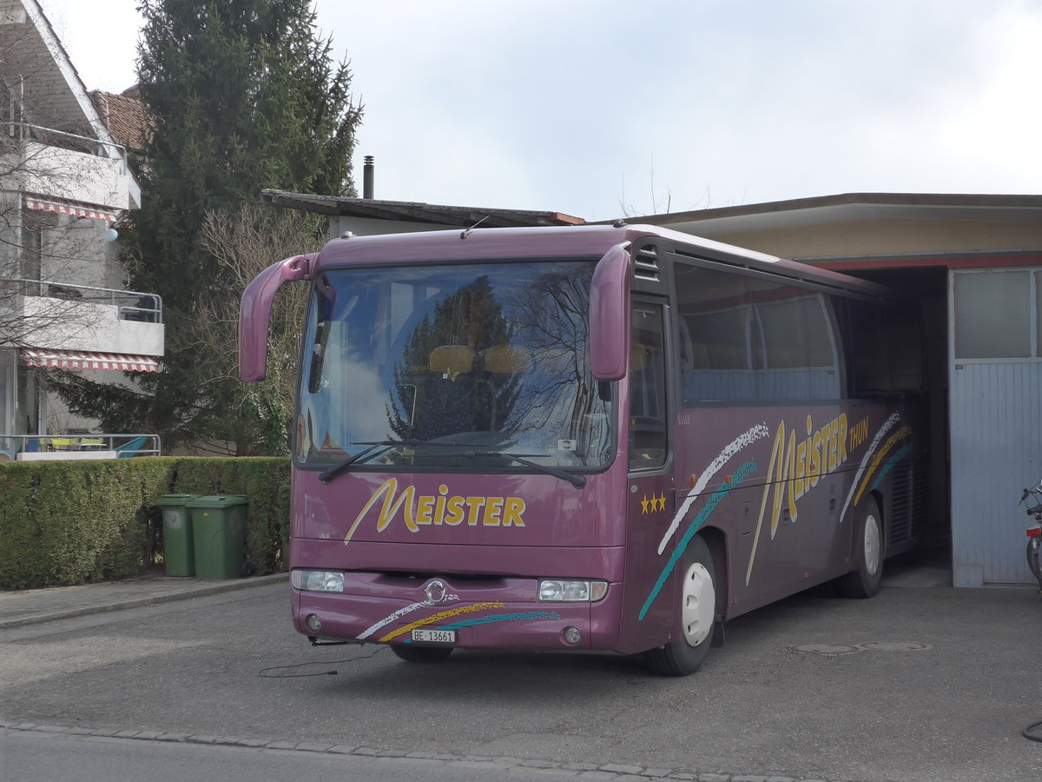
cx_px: 521
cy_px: 391
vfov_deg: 23.7
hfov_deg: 31.2
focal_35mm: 62
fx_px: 1866
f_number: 3.7
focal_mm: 12.7
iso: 160
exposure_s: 1/640
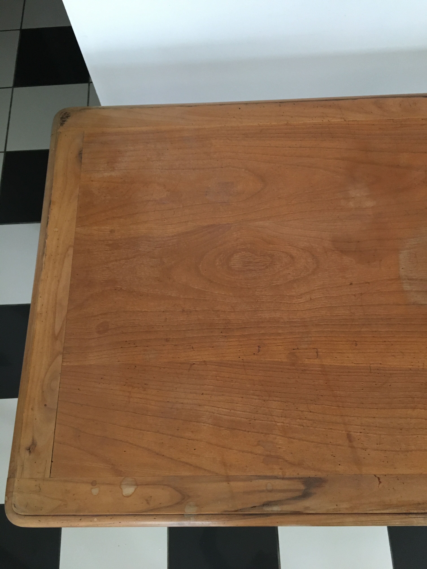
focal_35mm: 29
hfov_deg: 48.2
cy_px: 284
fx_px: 477
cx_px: 214
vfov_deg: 61.7
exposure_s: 1/33
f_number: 2.2
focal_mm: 4.15
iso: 200
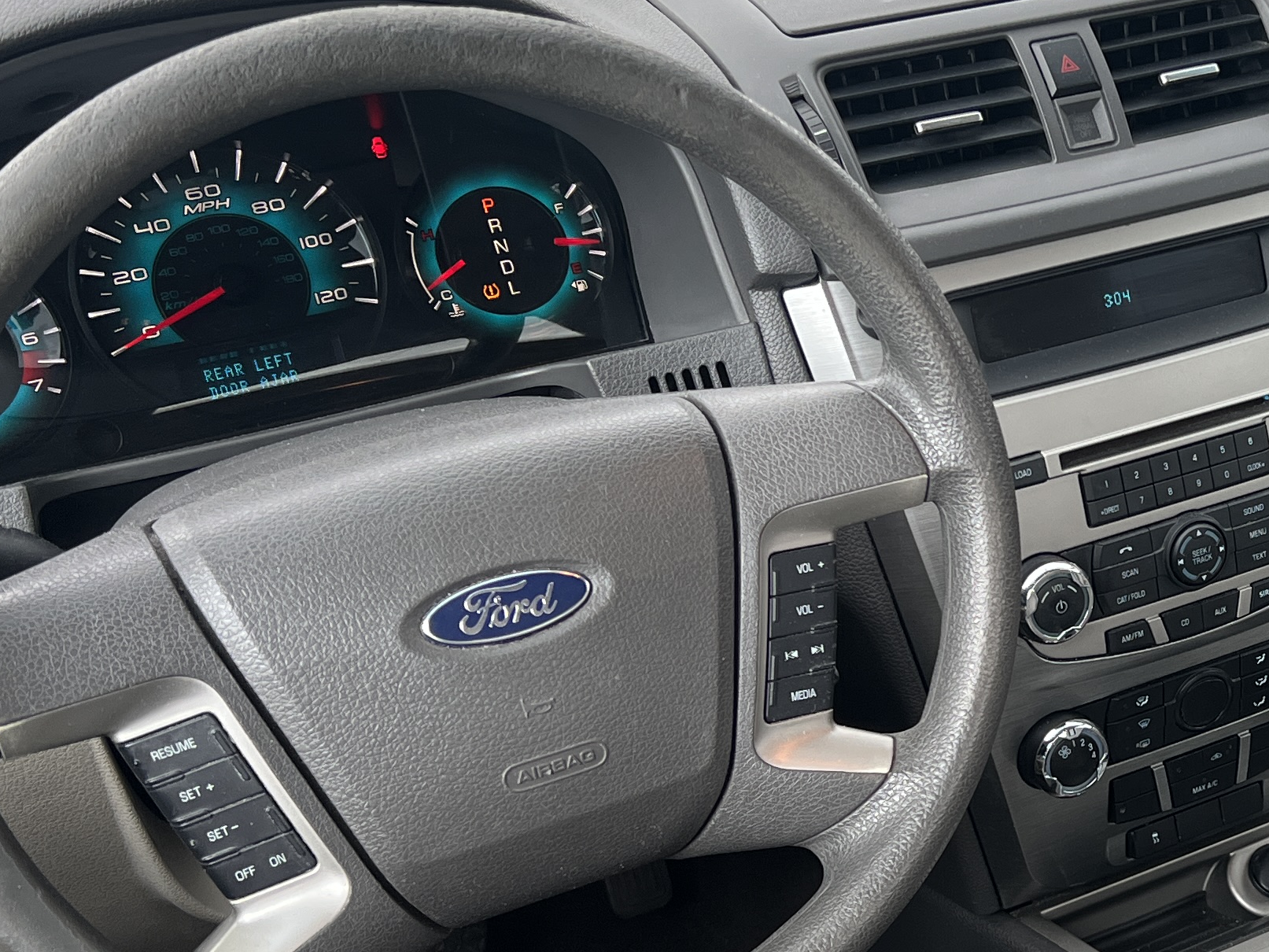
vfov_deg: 22.5
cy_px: 581
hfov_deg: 27.6
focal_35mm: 65
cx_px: 1353
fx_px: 2383
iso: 80
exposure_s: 1/121
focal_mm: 5.7
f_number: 1.5
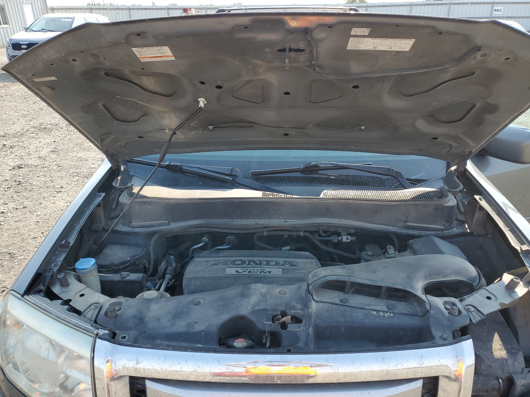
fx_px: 398
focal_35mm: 26
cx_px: 265
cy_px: 198
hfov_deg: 67.3
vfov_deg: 53.1
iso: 50
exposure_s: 1/769
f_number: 1.5
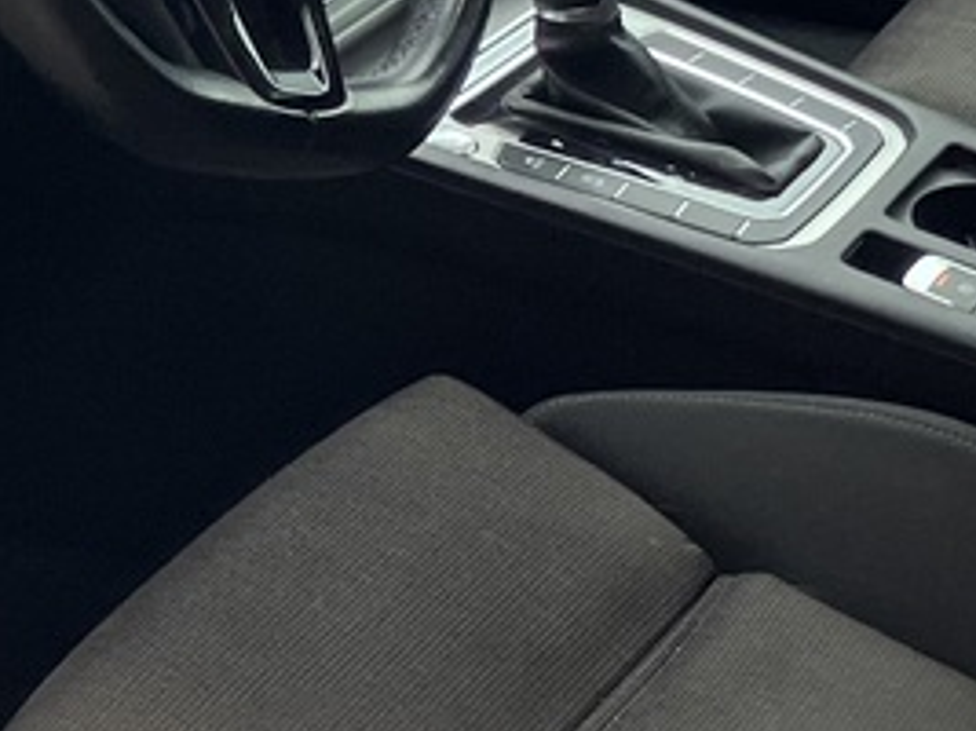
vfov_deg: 9.8
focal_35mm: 151
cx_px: -37
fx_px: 4256
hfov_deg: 12.9
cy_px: 234
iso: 64
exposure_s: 1/100
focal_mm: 3.99
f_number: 1.8
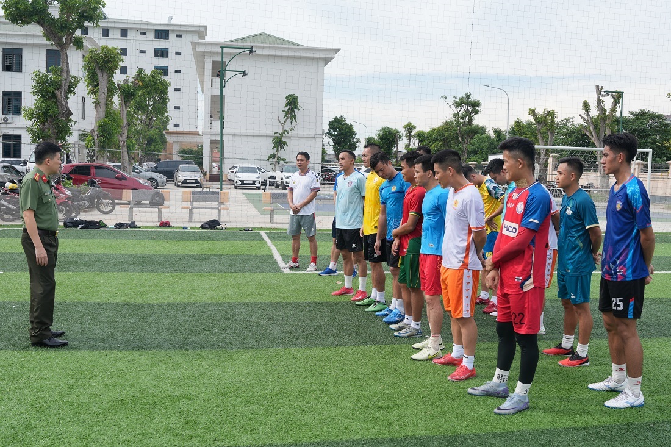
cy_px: 224
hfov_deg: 53.1
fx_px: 671
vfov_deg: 36.9
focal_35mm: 36
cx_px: 336
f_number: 5
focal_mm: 24
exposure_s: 1/400
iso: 100
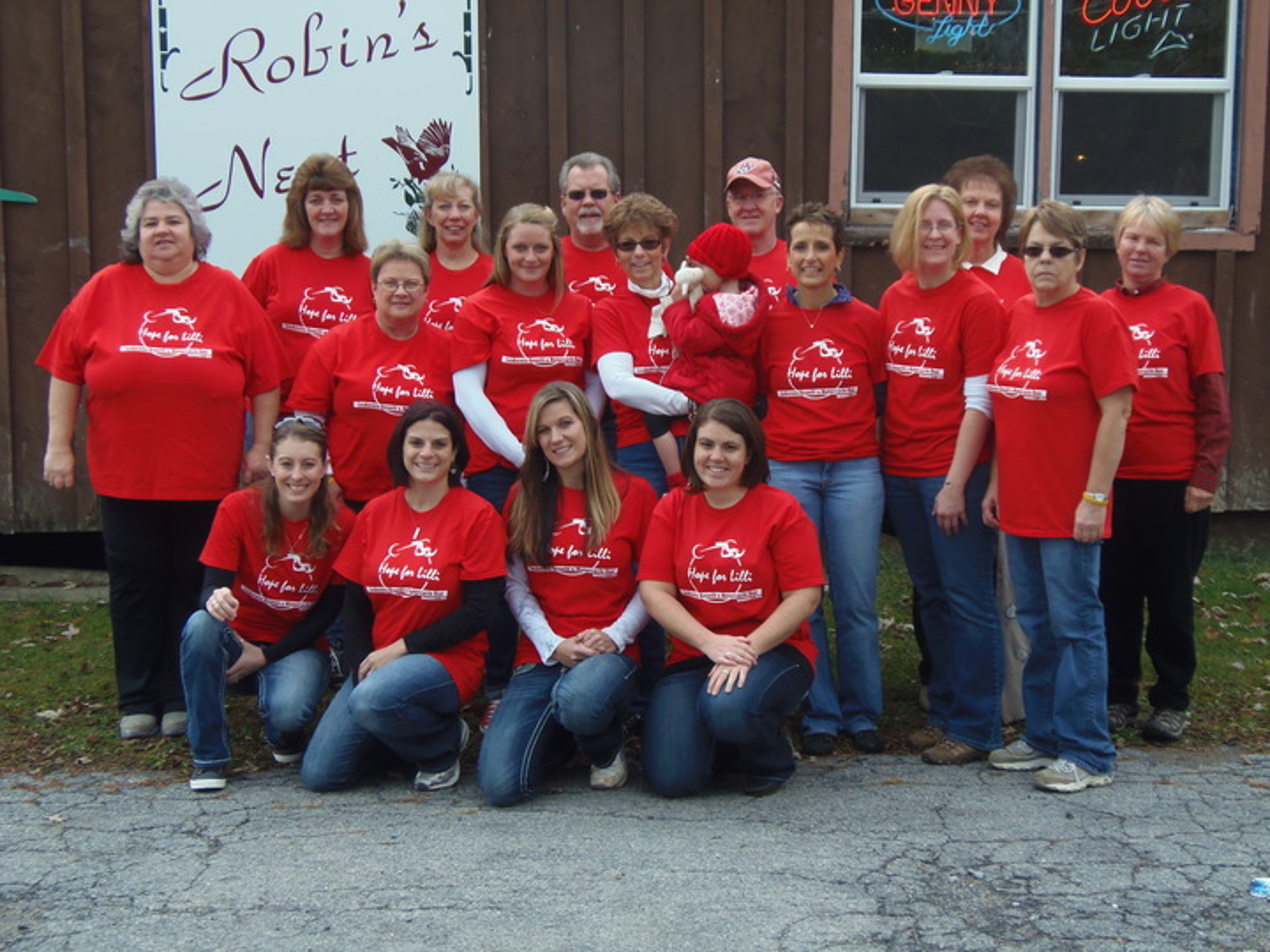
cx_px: 635
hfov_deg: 34.3
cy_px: 476
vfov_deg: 26.1
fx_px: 2055
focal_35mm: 56
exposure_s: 1/160
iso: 64
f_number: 3.9
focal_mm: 10.4
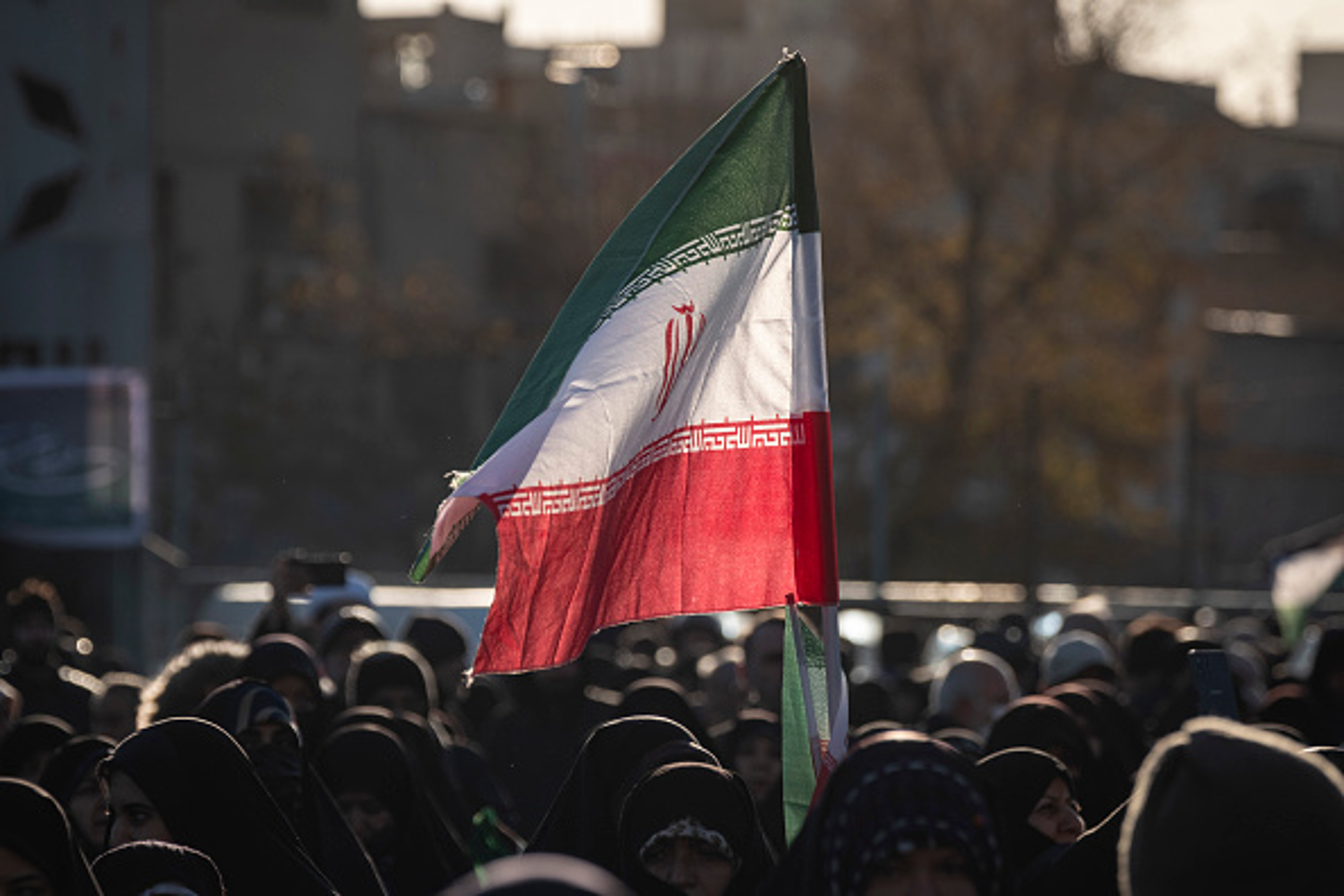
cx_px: 672
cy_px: 448
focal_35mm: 282
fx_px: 10527
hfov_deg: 7.3
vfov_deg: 4.9
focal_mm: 188.2
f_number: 5
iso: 250
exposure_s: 1/1000
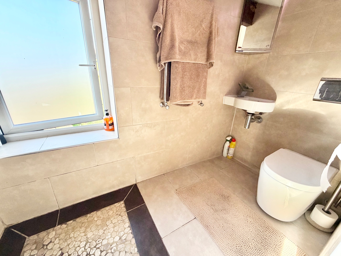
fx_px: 138
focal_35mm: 14
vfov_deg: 85.7
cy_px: 128
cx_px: 170
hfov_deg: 102.1
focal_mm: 2.22
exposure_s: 1/121
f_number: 2.2
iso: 160
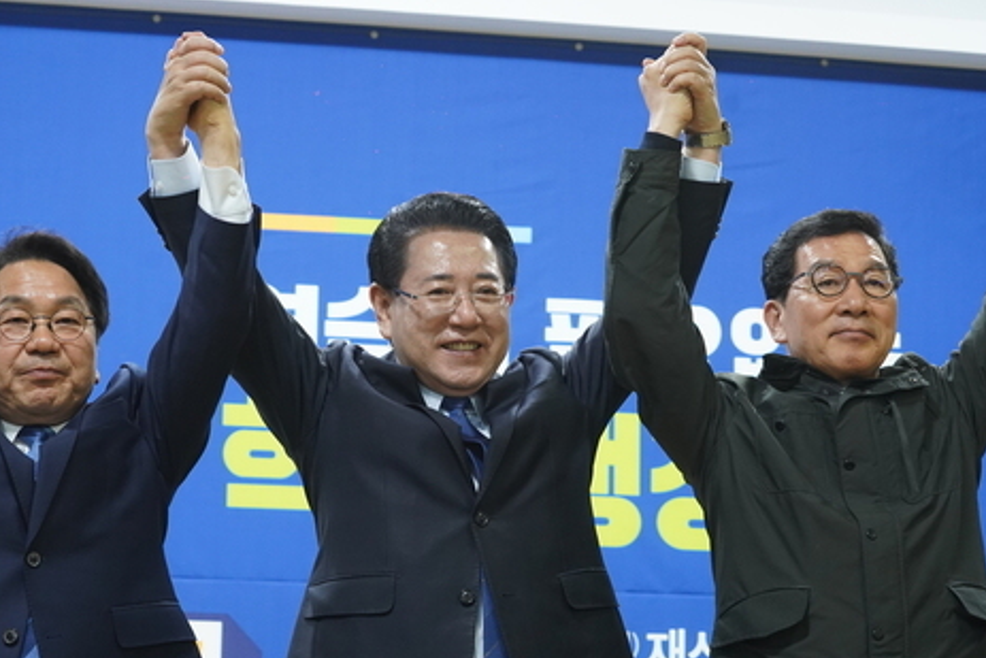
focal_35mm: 95
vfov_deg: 14.4
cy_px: 410
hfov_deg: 21.4
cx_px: 428
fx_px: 2603
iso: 3200
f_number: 6.3
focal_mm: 70
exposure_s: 1/60
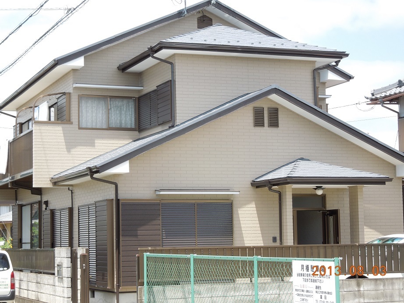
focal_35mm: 78
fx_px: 911
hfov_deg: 25.0
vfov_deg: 18.9
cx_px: 202
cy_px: 152
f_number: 4.5
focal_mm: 14.1
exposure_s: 1/200
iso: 100
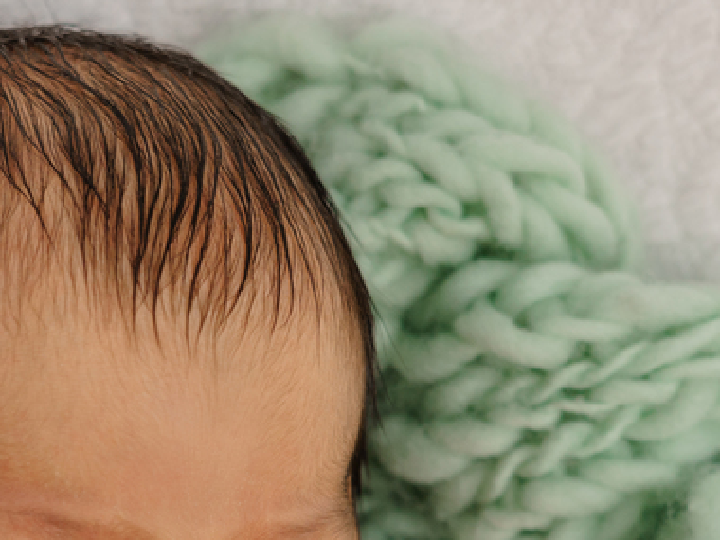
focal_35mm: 152
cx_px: 178
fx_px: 3162
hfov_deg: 13.0
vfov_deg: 9.7
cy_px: 589
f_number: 3.5
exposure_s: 1/200
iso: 320
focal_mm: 50
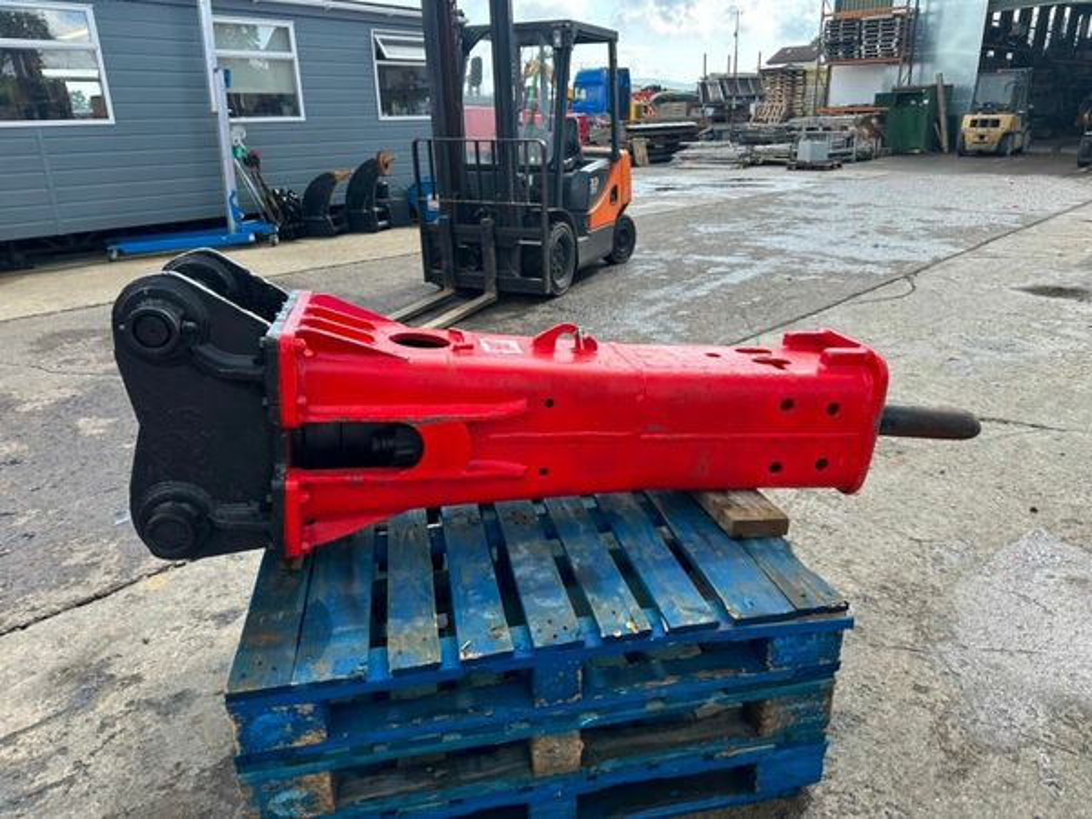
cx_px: 546
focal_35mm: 24
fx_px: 757
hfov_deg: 71.6
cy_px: 410
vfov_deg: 56.8
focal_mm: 6.86
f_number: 1.78
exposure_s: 1/1453
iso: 80
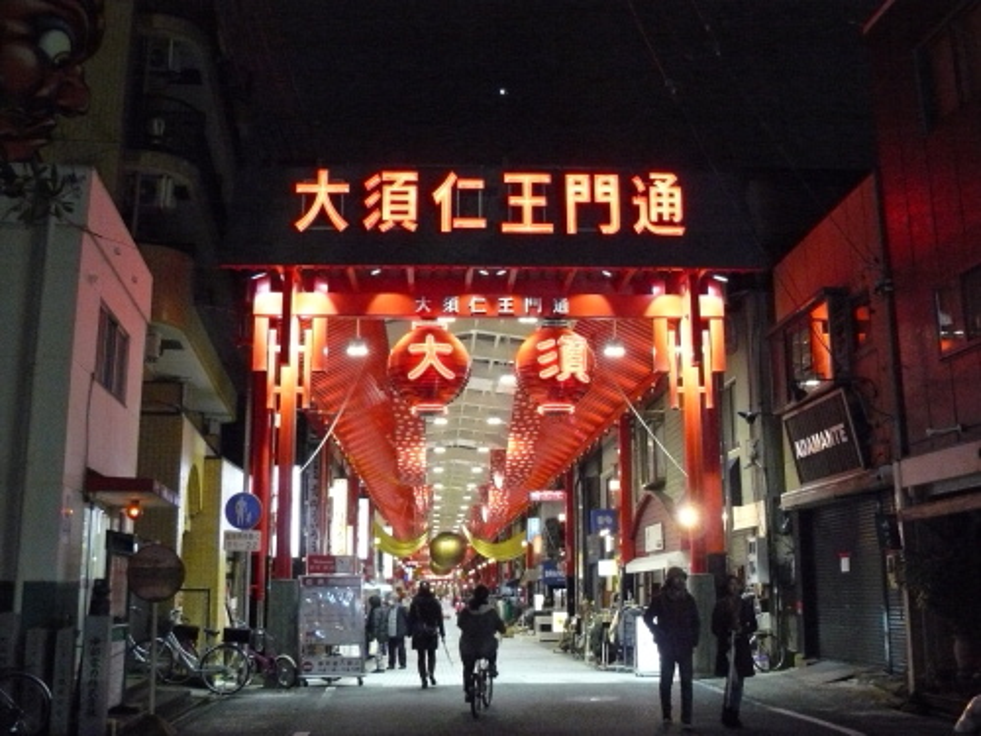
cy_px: 368
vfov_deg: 39.7
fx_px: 1020
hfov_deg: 51.4
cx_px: 490
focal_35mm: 36
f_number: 2.8
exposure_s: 1/50
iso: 800
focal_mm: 6
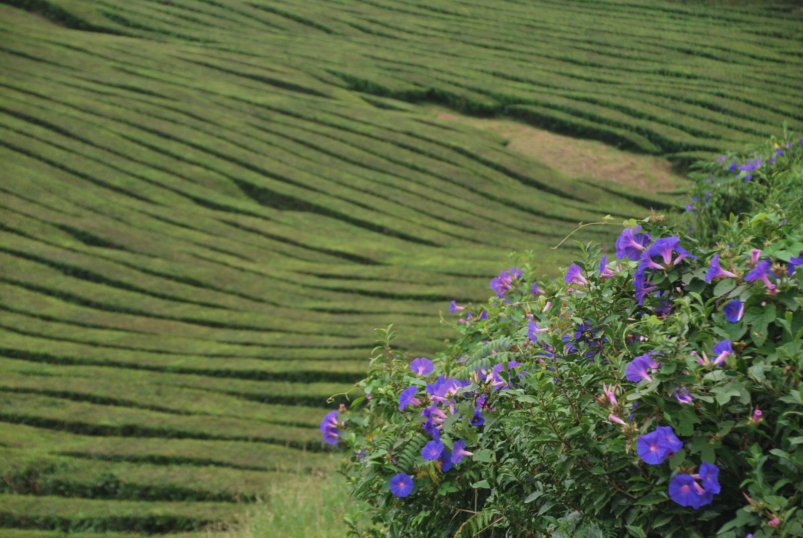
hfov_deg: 14.8
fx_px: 3082
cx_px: 402
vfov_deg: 10.0
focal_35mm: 138
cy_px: 269
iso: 200
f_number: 5.6
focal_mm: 92
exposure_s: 1/250
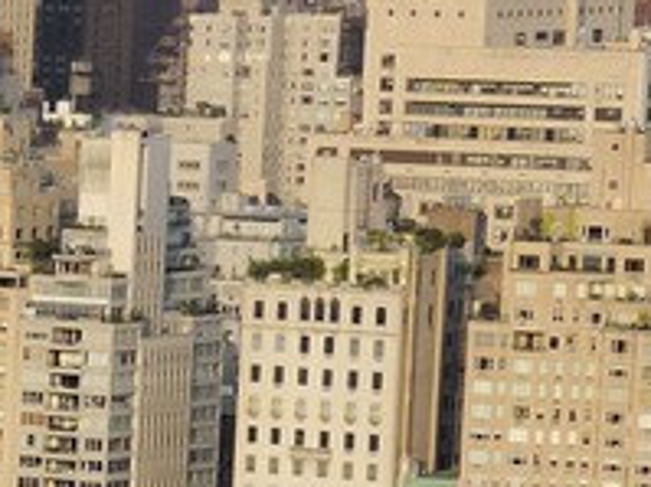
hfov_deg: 4.6
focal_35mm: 402
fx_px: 7556
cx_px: -1786
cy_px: 837
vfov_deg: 3.7
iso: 200
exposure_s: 1/125
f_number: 10
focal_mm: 52
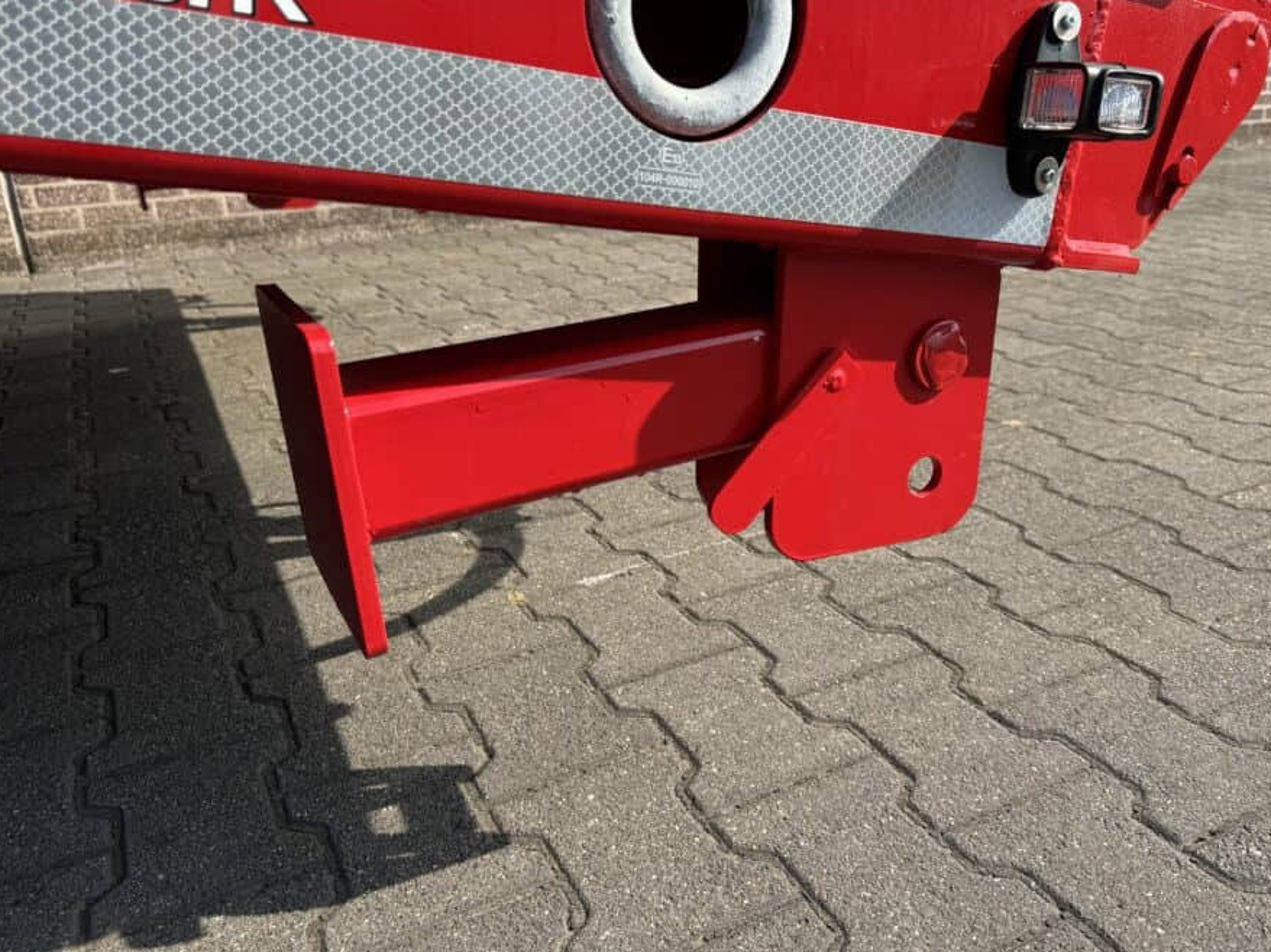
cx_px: 664
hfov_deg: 63.4
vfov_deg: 49.7
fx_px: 1028
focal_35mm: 28
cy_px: 451
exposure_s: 1/2331
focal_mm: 6.76
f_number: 1.78
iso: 80
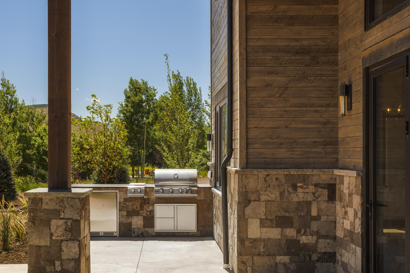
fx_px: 558
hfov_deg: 40.1
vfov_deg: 27.5
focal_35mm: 49
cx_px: 157
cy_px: 154
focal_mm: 44.9
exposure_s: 1/100
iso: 100
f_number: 11
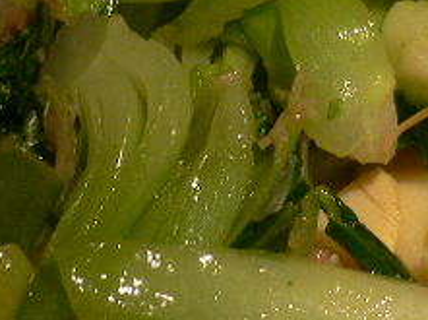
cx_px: 223
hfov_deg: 19.1
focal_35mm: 103
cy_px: 125
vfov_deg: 14.3
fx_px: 1271
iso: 150
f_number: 2.8
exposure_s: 1/15
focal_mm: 5.8
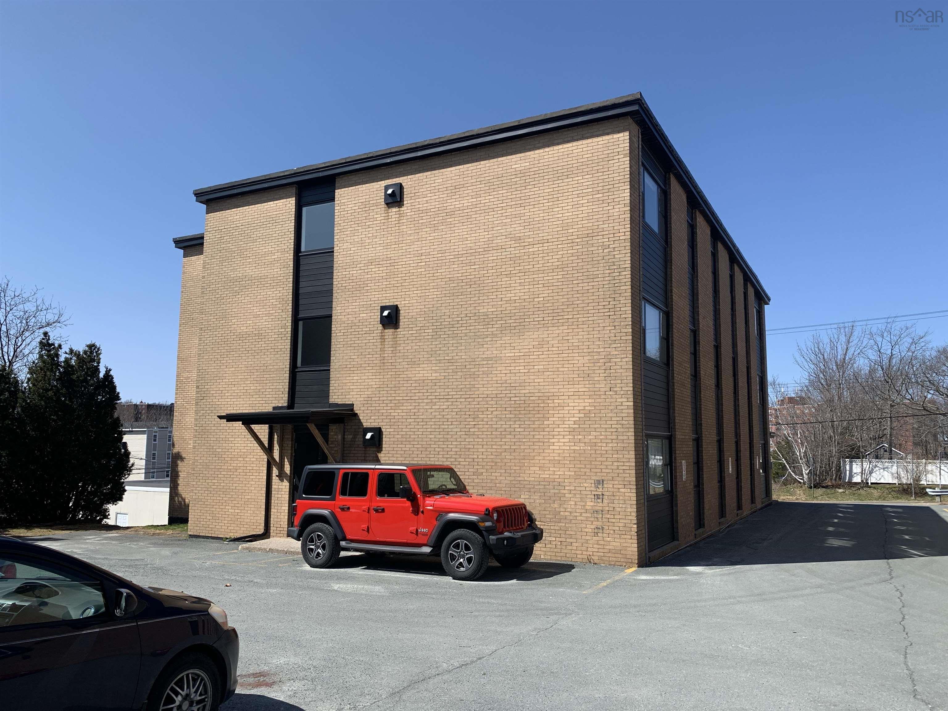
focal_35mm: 26
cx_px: 474
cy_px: 356
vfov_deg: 53.1
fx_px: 712
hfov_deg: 67.3
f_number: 1.8
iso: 25
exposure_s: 1/2208
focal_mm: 4.25
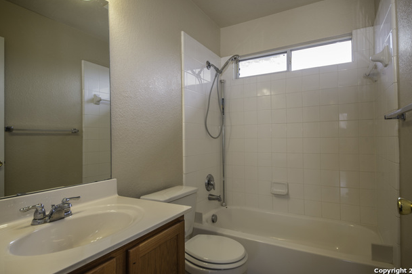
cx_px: 210
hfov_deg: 84.0
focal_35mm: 20
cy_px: 138
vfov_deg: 61.9
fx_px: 229
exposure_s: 1/60
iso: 320
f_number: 8
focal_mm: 19
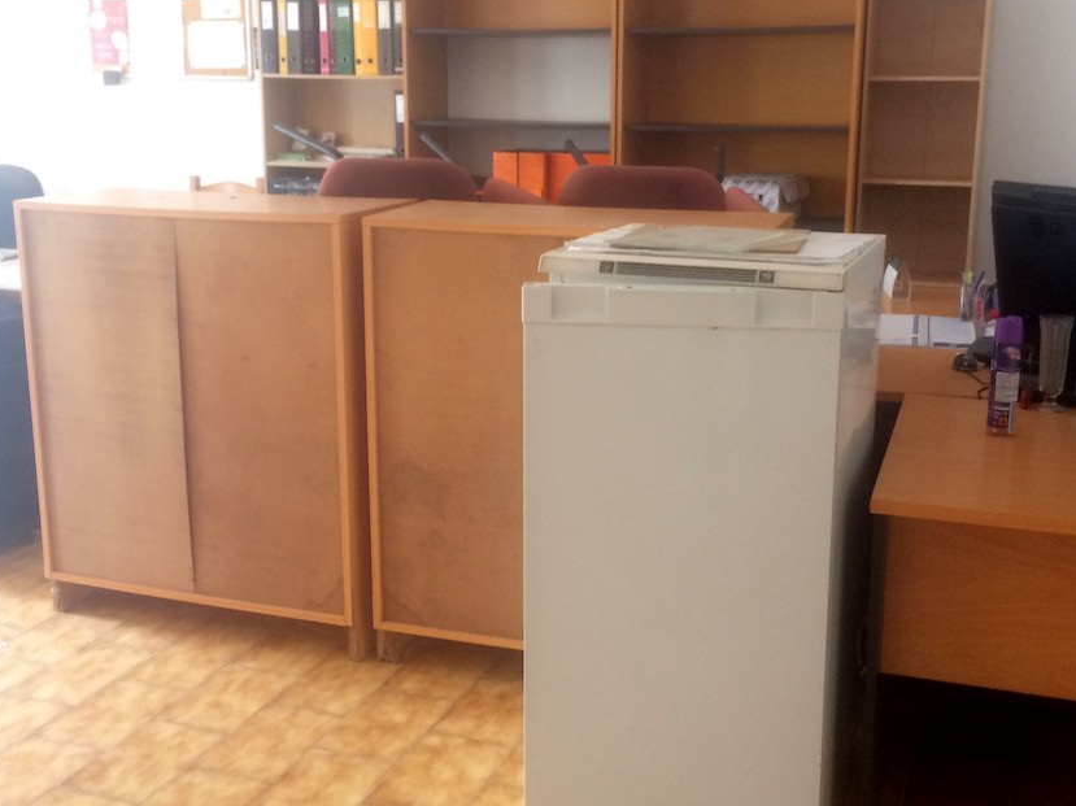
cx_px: 562
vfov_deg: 34.3
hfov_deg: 44.8
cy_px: 352
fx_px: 1305
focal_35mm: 42
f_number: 2.2
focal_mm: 4.15
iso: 100
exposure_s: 1/33
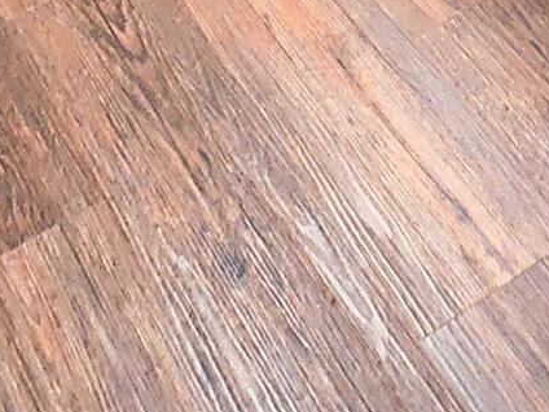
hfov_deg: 21.2
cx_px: 188
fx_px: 1459
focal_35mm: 92
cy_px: -1024
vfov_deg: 9.5
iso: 200
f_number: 2.2
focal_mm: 2.2
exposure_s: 1/60.2
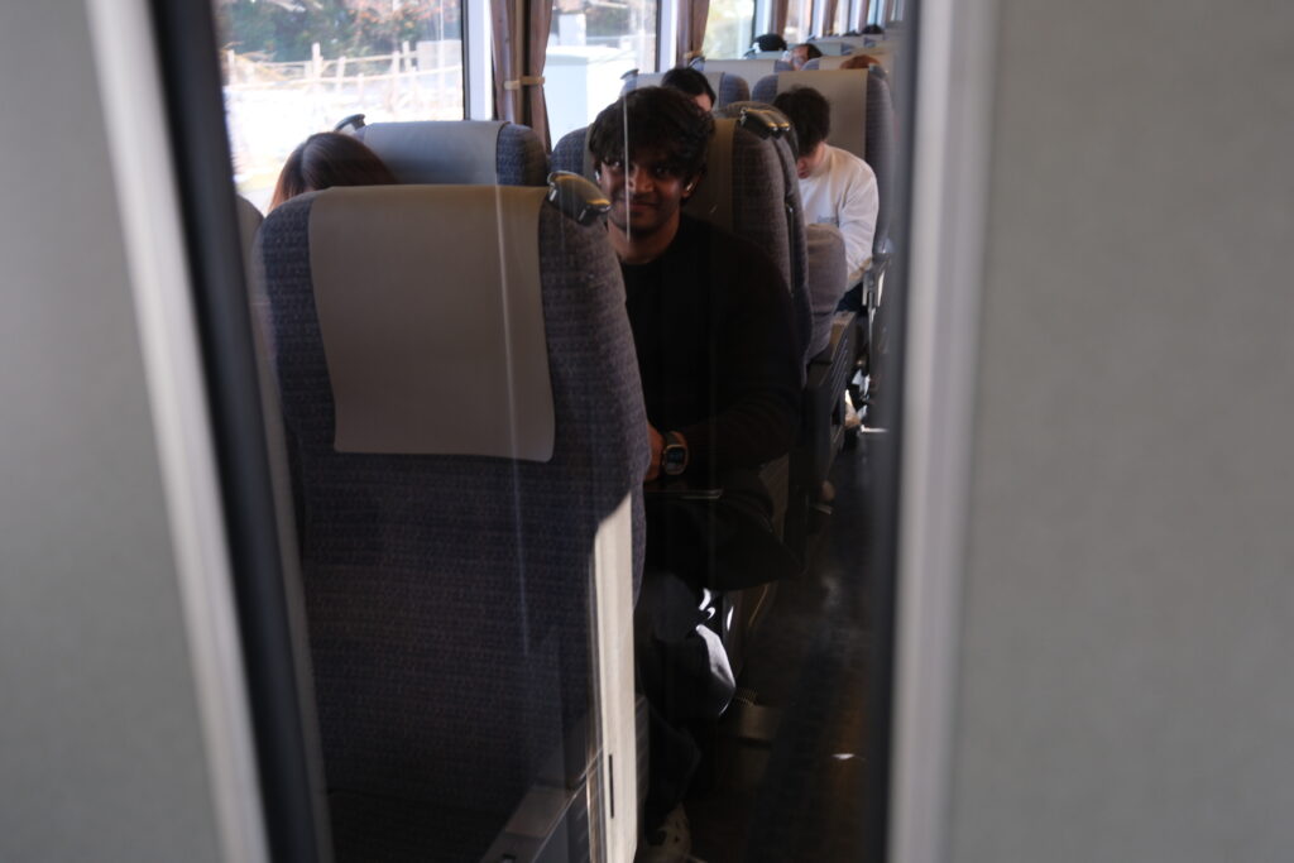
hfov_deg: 54.4
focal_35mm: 35
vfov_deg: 37.9
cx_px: 647
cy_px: 432
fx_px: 1258
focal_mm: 23.4
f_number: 3.4
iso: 320
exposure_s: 1/100
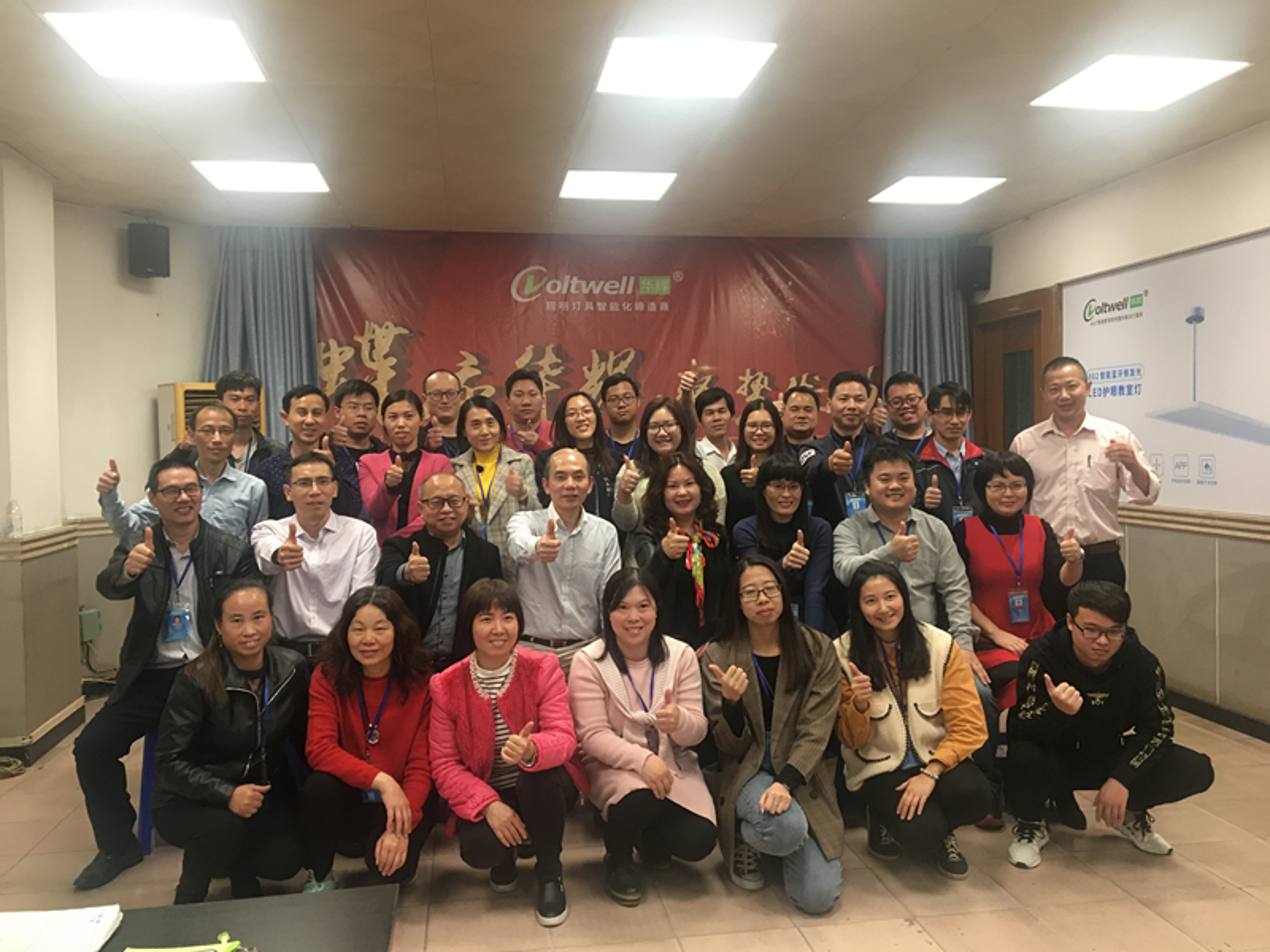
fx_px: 1064
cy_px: 476
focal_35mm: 29
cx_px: 635
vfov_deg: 48.2
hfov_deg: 61.7
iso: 100
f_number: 2.2
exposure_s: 1/33
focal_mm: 4.15
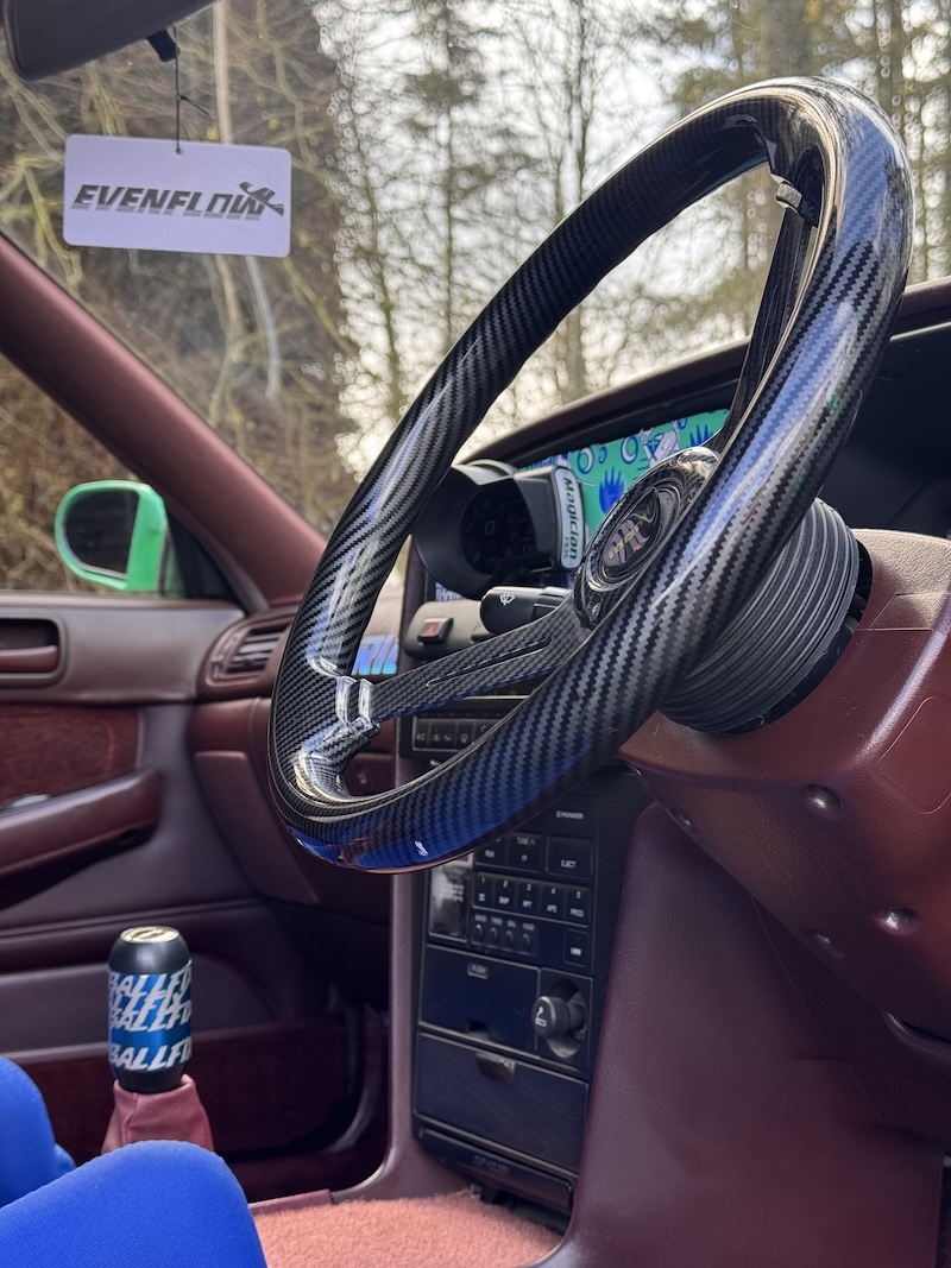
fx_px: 1759
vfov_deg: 39.7
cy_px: 634
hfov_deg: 30.3
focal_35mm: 48
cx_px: 476
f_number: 1.78
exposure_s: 1/178
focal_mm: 6.76
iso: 64
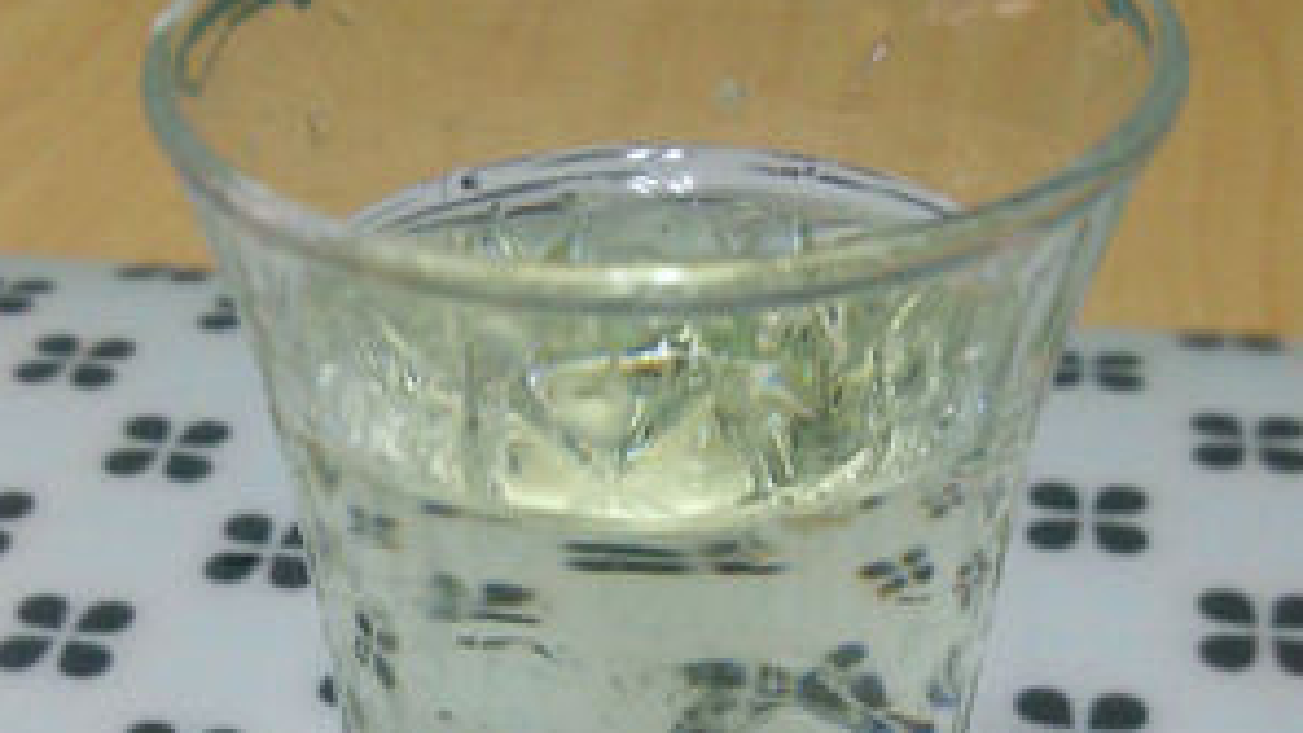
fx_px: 1520
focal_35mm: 44
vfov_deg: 26.2
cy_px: 658
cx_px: 654
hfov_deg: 46.4
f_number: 1.94
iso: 160
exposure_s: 1/25
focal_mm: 4.06
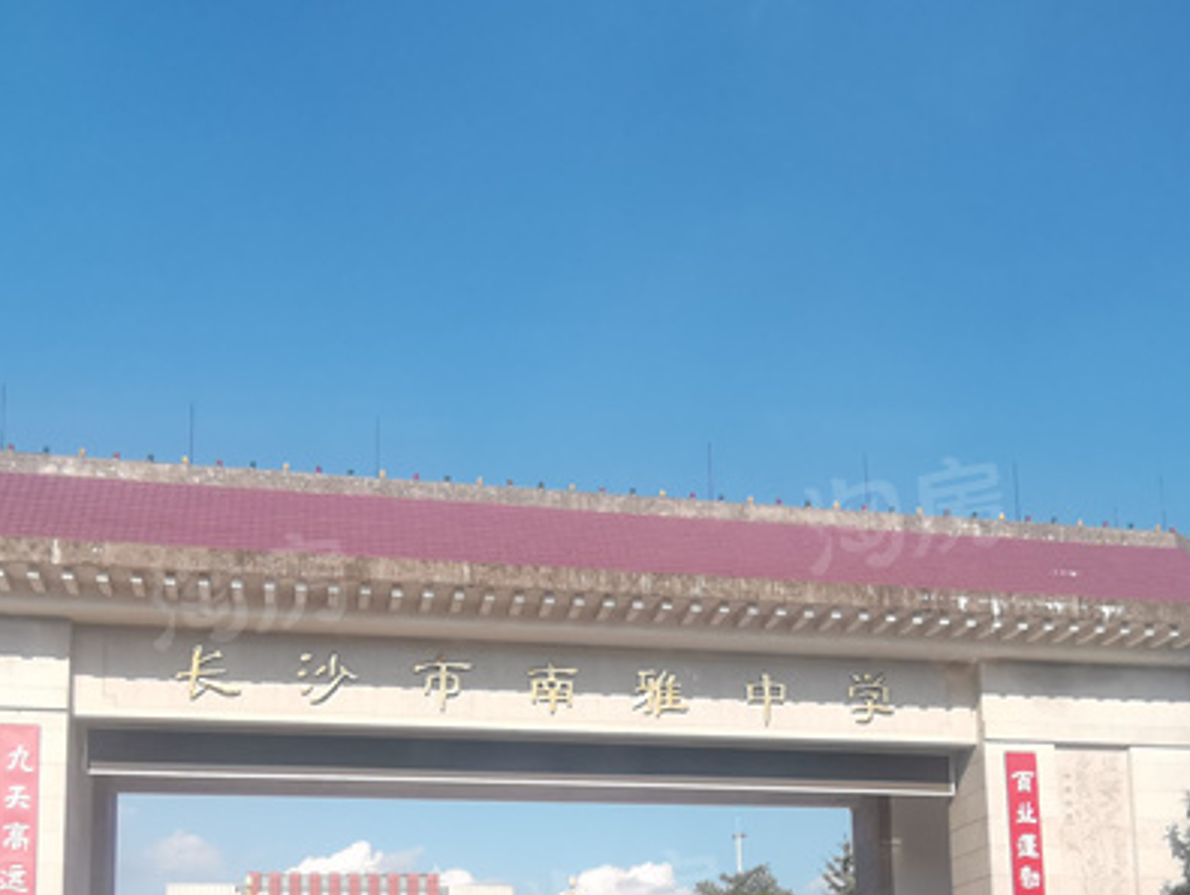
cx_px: 624
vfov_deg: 31.0
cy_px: 907
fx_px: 1480
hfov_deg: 43.8
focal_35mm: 43
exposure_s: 1/166
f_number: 2.2
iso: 50
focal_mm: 2.26
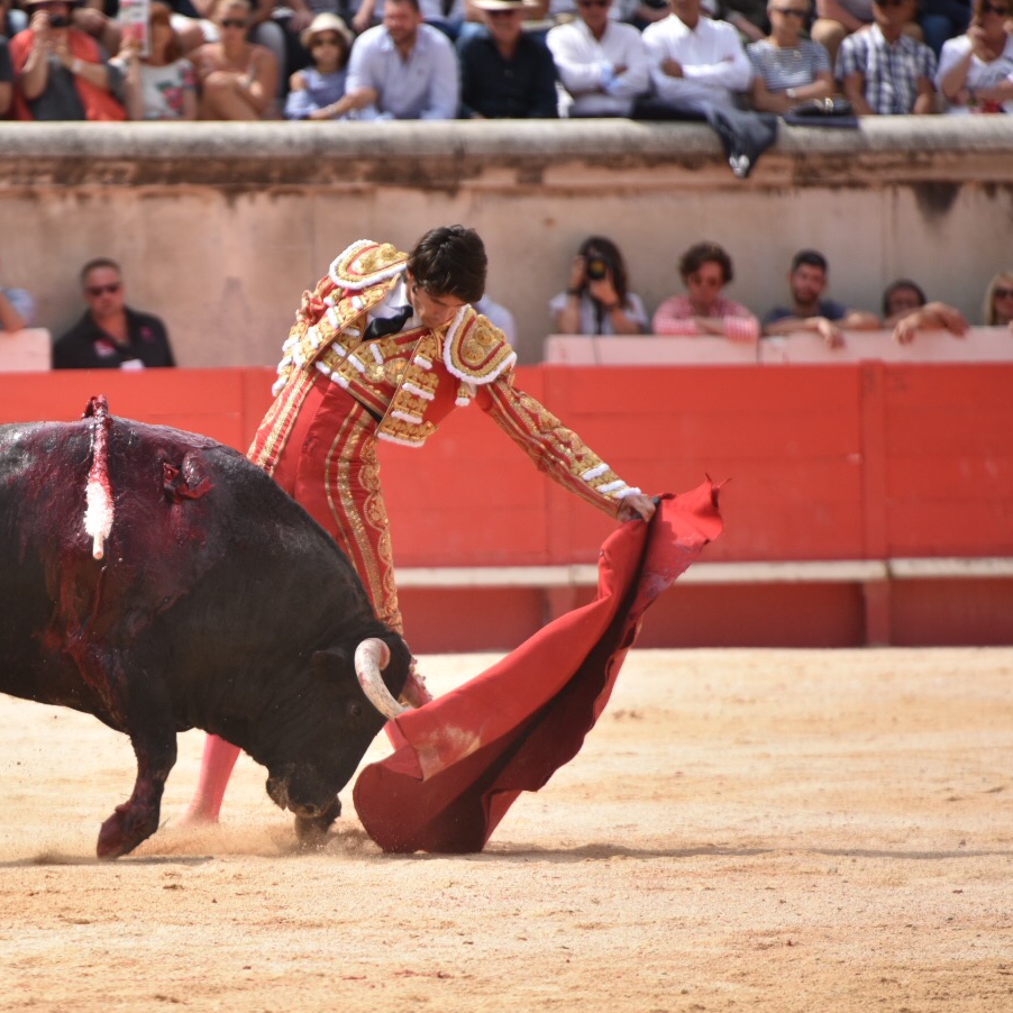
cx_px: 148
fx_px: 15164
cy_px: 593
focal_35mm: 458
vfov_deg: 3.8
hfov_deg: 3.8
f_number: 5.6
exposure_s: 1/1600
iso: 500
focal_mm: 300
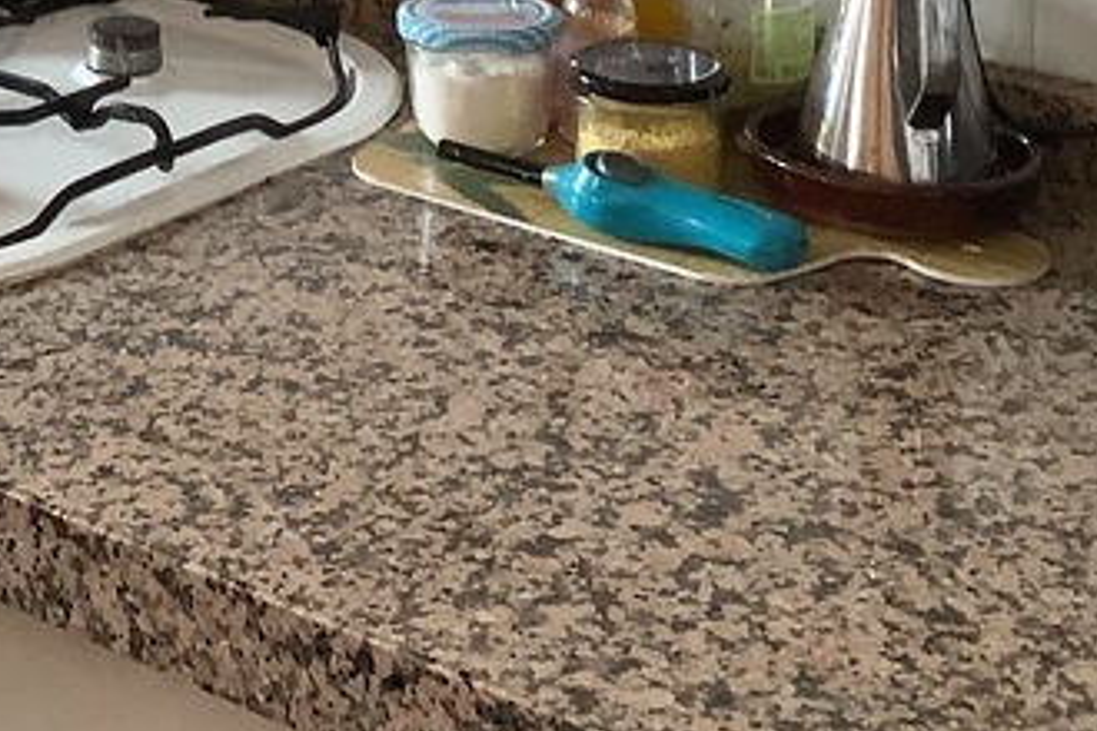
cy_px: -482
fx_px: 3047
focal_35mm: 100
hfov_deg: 19.8
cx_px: 0
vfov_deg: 12.7
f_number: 2.4
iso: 160
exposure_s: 1/60
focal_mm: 3.3
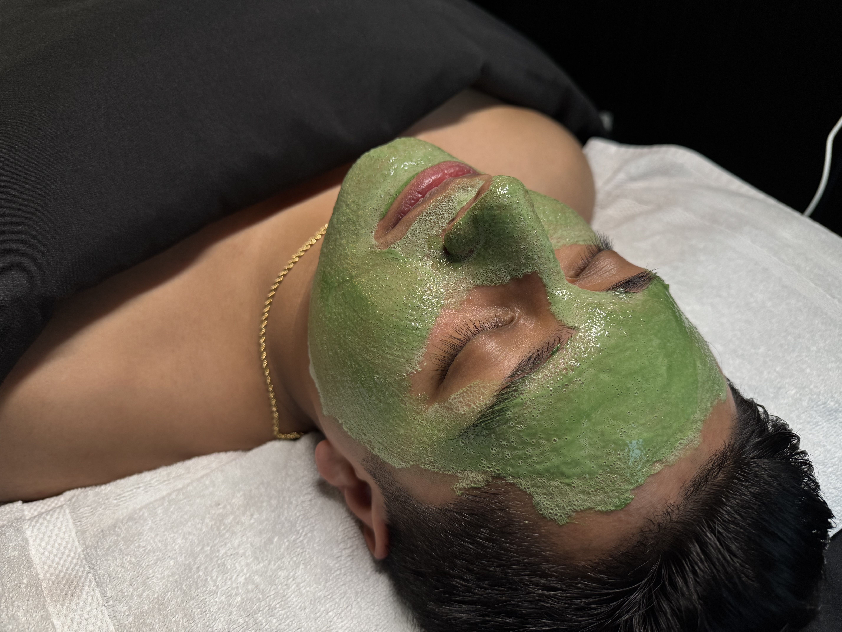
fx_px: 584
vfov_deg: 56.8
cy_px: 316
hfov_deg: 71.6
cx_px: 421
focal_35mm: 24
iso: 250
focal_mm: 6.76
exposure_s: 1/60
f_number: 1.78
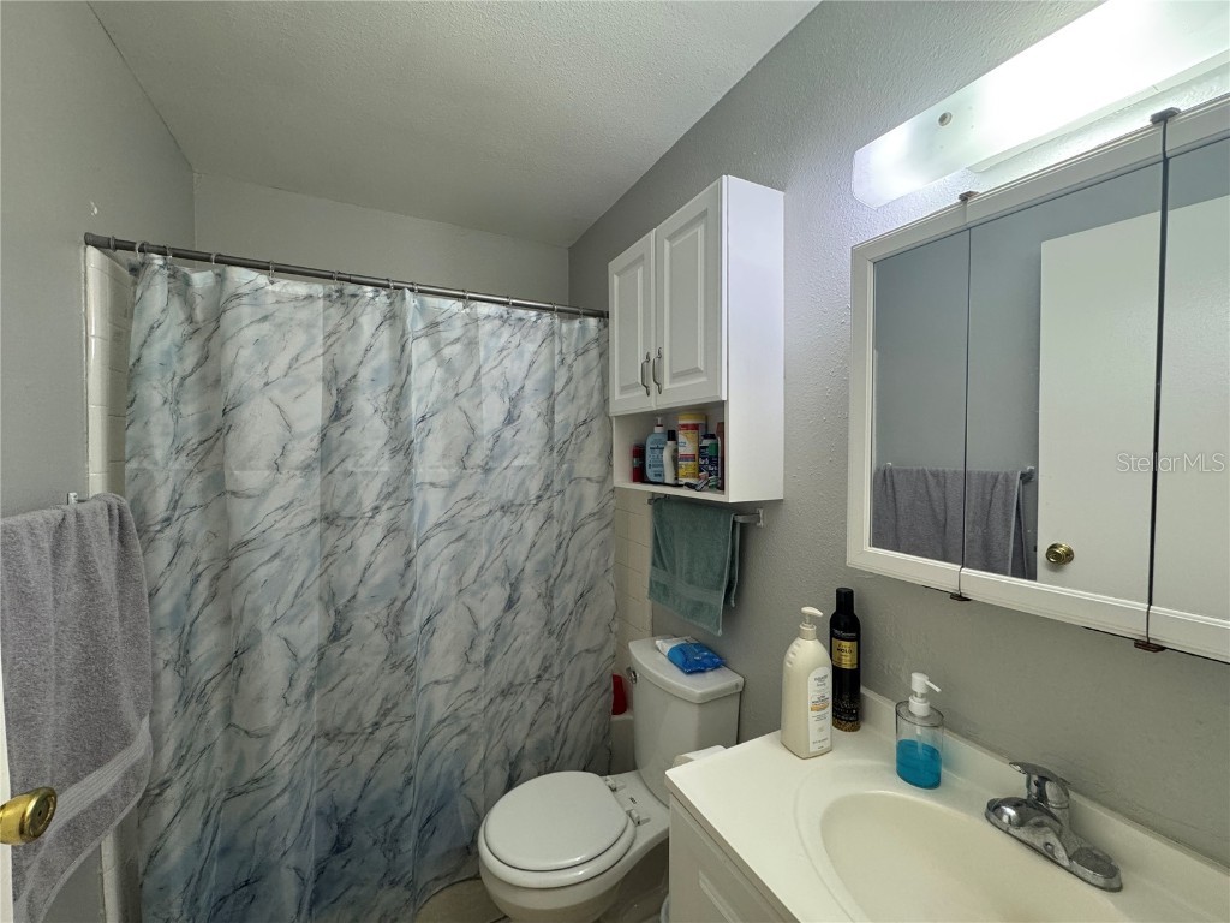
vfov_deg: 85.7
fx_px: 497
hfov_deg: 102.1
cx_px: 615
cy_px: 462
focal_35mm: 14
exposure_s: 1/120
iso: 250
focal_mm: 2.22
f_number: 2.2
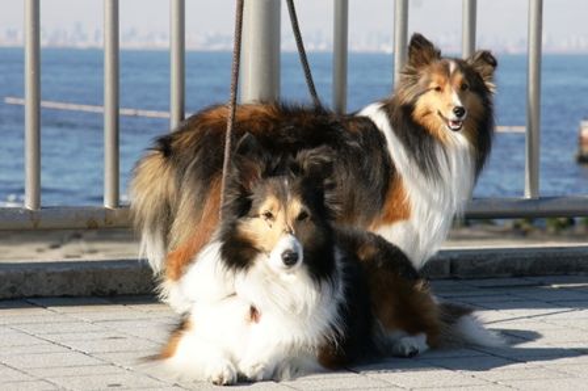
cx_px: 294
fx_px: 2081
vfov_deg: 10.7
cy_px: 196
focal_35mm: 128
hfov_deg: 16.1
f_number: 9
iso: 200
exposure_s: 1/320
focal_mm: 85
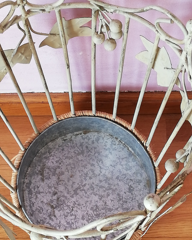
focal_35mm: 87
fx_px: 618
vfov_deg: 22.0
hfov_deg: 17.7
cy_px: 123
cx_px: 96
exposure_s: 1/33.3
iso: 200
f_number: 2.2
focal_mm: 3.81
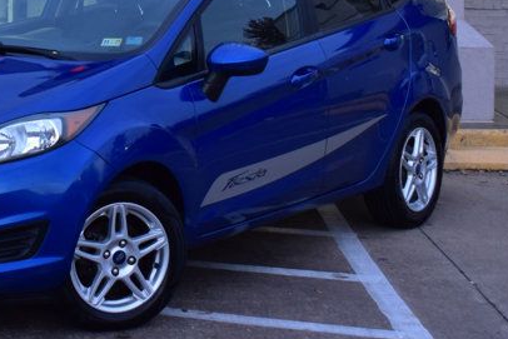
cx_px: 44
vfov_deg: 11.2
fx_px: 1708
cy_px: -54
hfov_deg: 16.7
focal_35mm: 121
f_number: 7.1
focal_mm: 32
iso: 400
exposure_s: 1/25
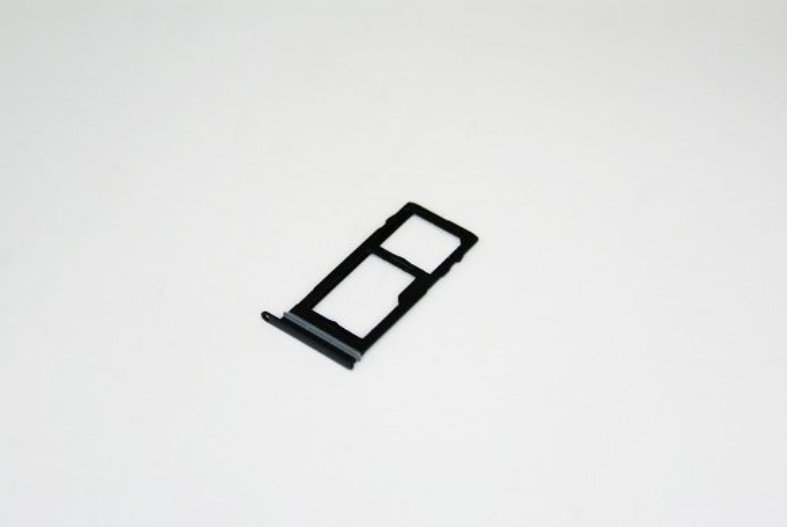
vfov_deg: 13.1
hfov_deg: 19.4
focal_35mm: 105
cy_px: 264
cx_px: 394
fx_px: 2298
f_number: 5.6
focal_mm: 70
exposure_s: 1/160
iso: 1600
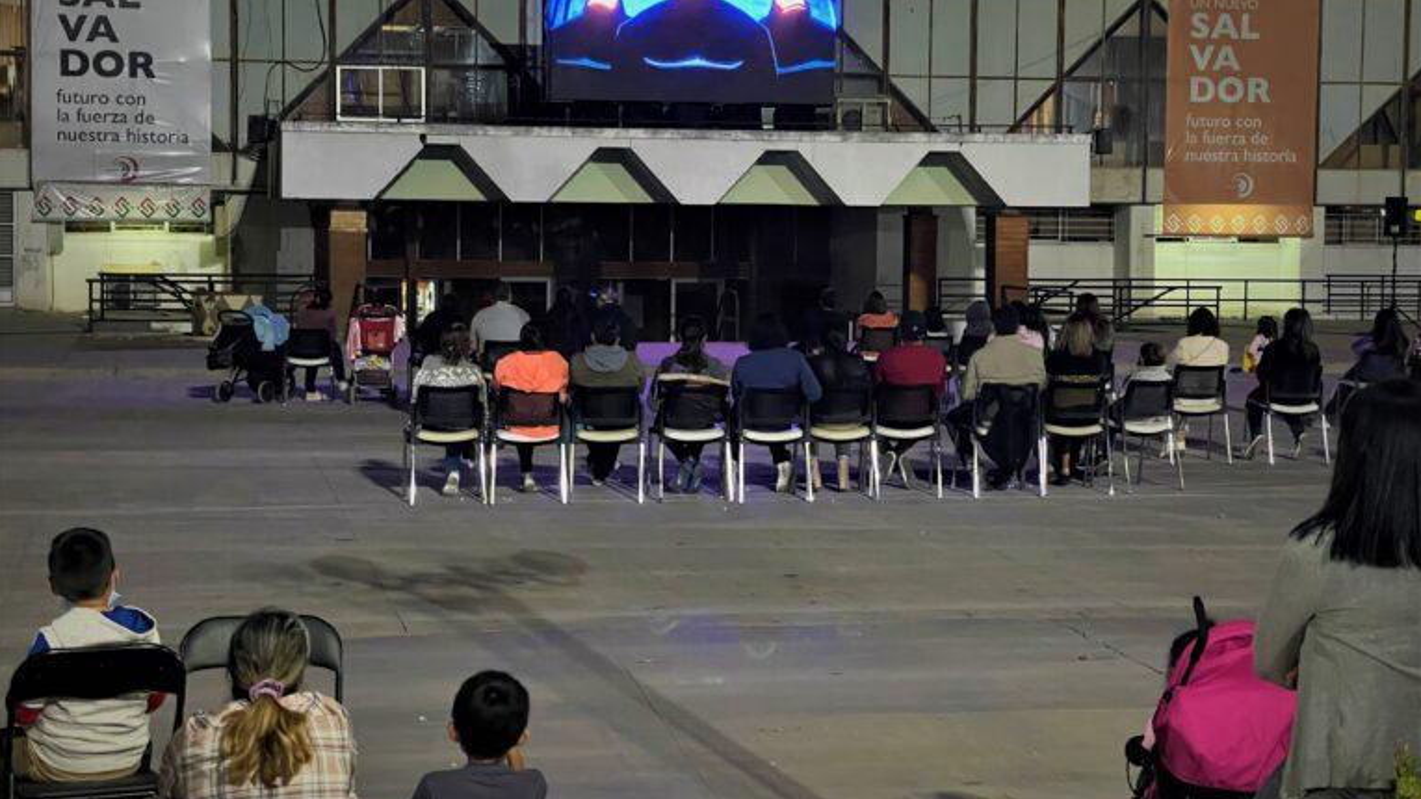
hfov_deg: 30.2
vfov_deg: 17.2
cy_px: 310
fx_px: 2637
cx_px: 710
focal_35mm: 70
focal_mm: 7.5
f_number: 2.2
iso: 1000
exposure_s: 1/25
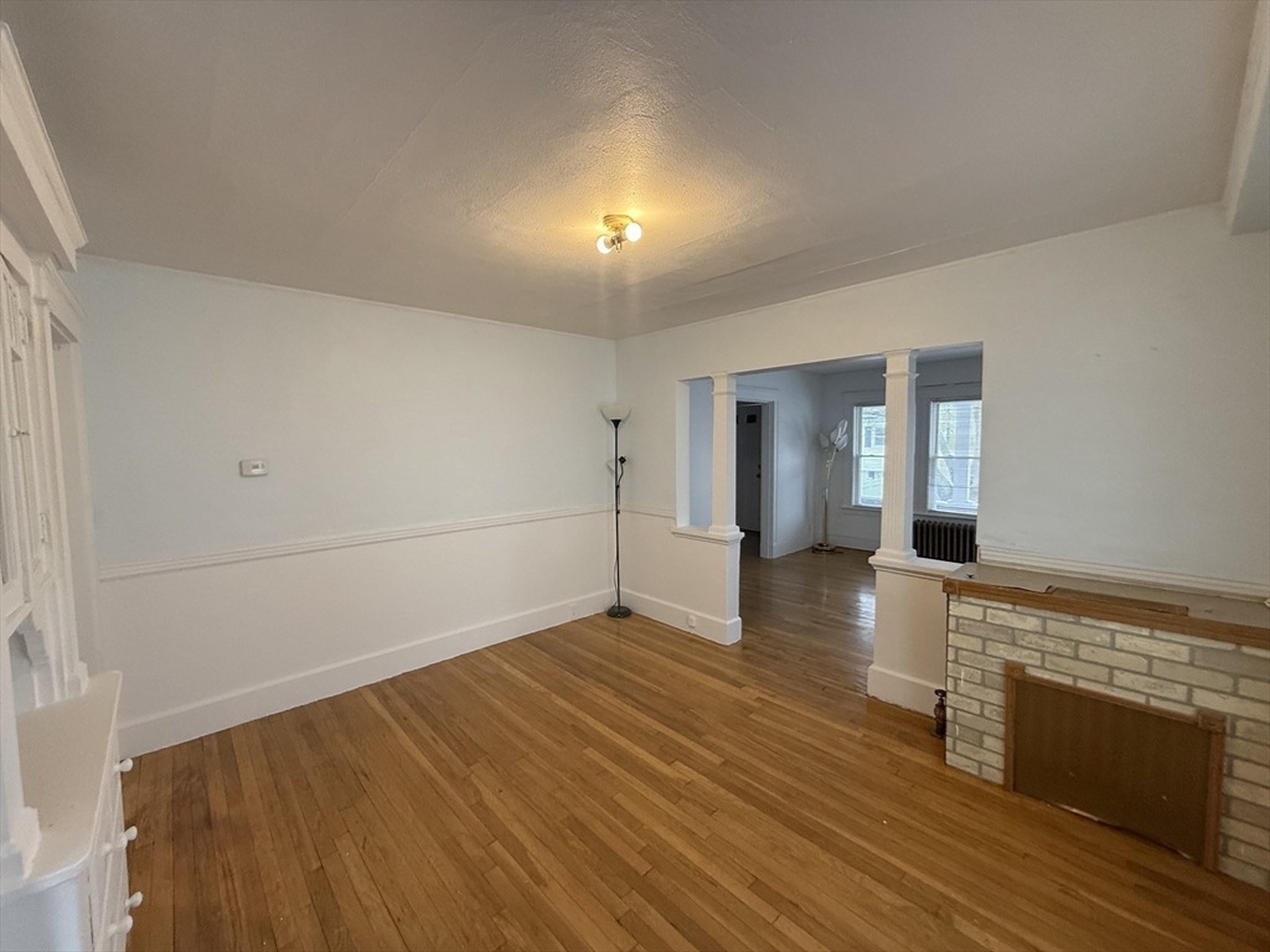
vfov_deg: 85.7
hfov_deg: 102.1
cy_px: 476
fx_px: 514
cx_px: 635
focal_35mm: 14
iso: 320
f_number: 2.2
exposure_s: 1/120
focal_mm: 2.22
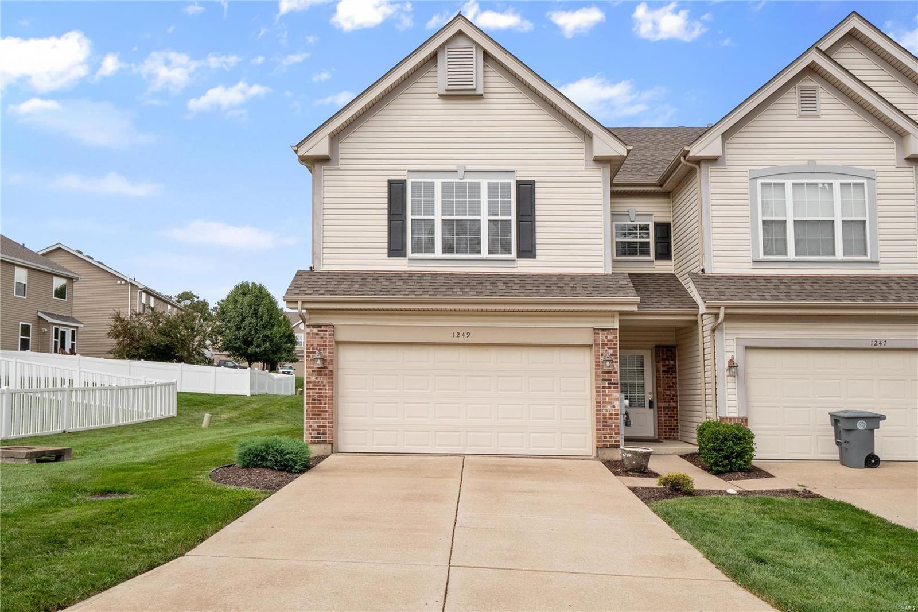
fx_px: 765
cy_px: 306
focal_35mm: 30
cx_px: 459
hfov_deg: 61.9
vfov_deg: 43.6
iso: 400
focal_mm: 15
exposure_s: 1/640
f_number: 8
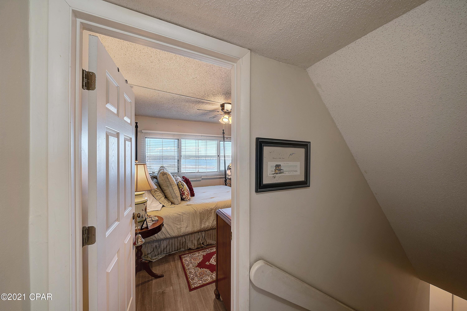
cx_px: 234
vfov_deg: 89.9
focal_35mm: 12
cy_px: 156
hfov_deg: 112.6
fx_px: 156
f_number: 7.1
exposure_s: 1/15
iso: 100
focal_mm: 12
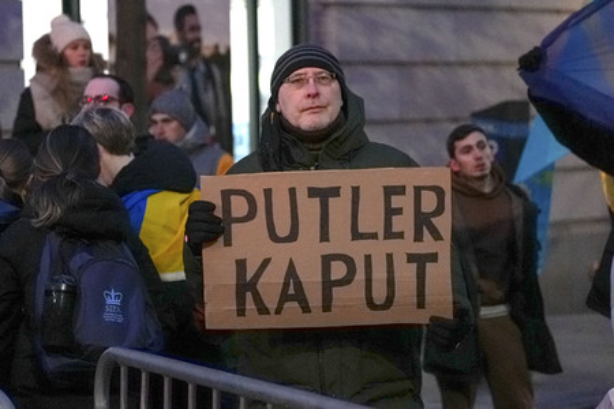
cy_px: 204
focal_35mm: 105
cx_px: 307
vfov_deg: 13.0
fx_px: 1791
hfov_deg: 19.5
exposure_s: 1/250
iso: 16000
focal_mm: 105
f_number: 4.5
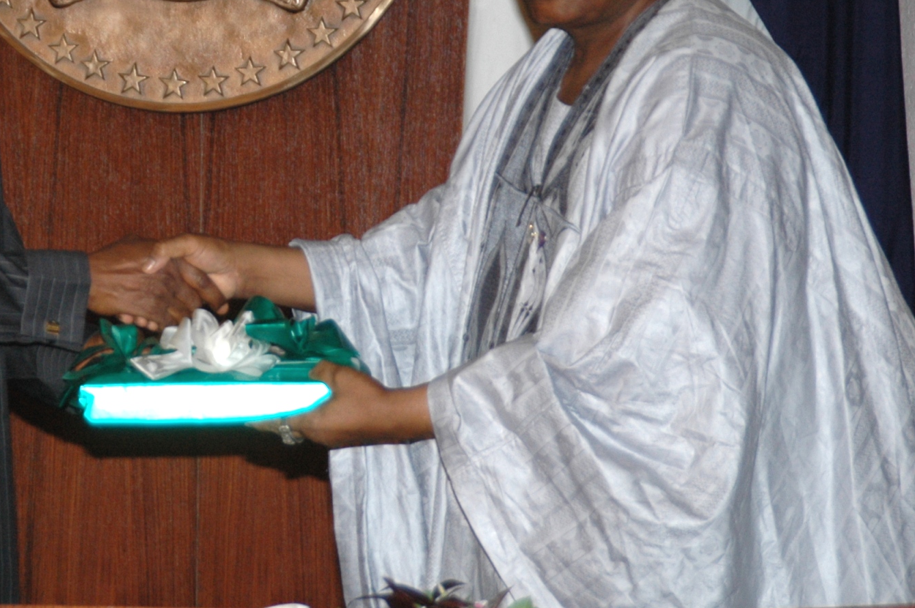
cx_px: 256
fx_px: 6297
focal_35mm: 248
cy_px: 106
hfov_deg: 8.3
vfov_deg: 5.5
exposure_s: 1/60
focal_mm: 92
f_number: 5.6
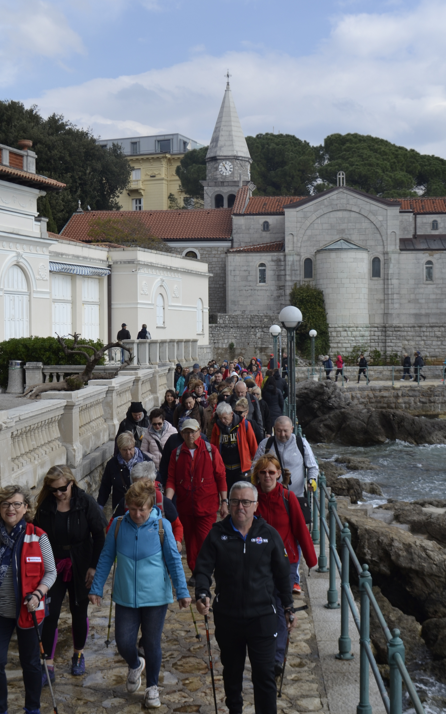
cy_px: 368
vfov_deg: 41.1
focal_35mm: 49
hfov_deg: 26.3
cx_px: 232
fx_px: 953
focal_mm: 26
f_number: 7.1
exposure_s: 1/200
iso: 100
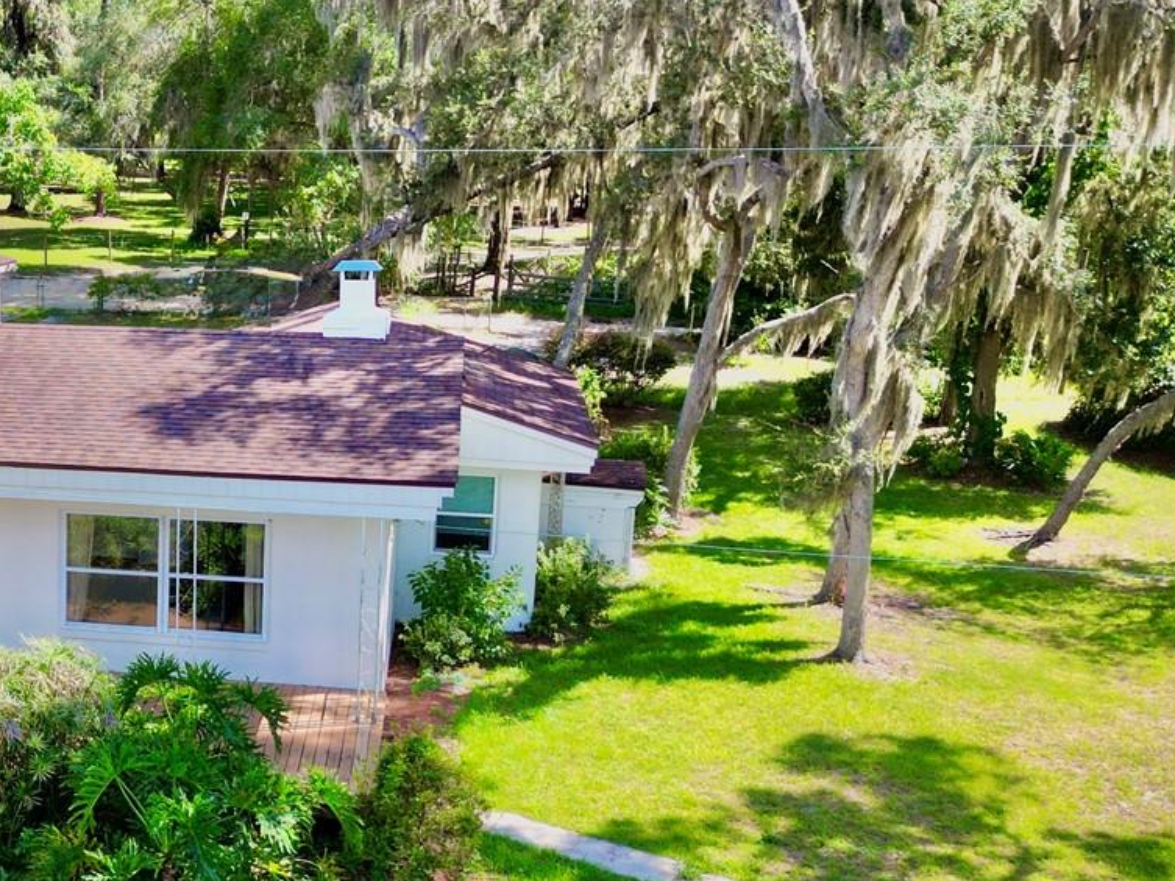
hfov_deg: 35.1
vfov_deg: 28.6
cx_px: 98
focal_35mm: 51
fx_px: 1731
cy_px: 483
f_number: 1.7
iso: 100
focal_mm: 6.72
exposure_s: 1/1600
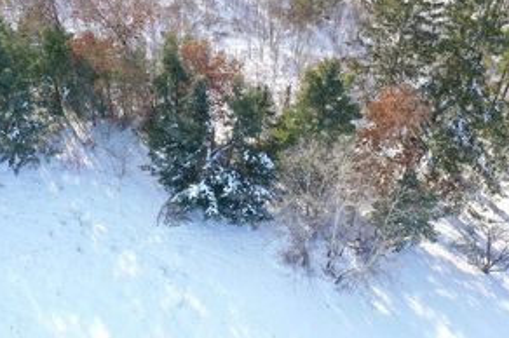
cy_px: 84
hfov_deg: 40.9
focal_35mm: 48
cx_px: 195
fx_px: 678
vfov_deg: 27.6
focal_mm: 10.26
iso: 100
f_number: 4.5
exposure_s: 1/160
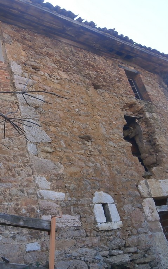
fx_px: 271
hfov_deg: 33.2
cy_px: 135
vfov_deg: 52.7
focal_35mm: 37
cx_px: 28
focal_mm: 4.7
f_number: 2.8
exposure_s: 1/250
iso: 80
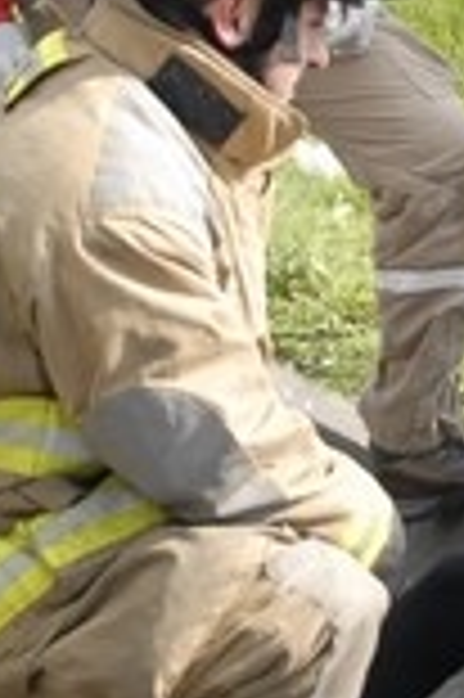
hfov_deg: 6.7
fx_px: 3933
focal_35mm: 203
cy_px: 14
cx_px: 599
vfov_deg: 10.1
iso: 400
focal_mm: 24
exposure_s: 1/800
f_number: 4
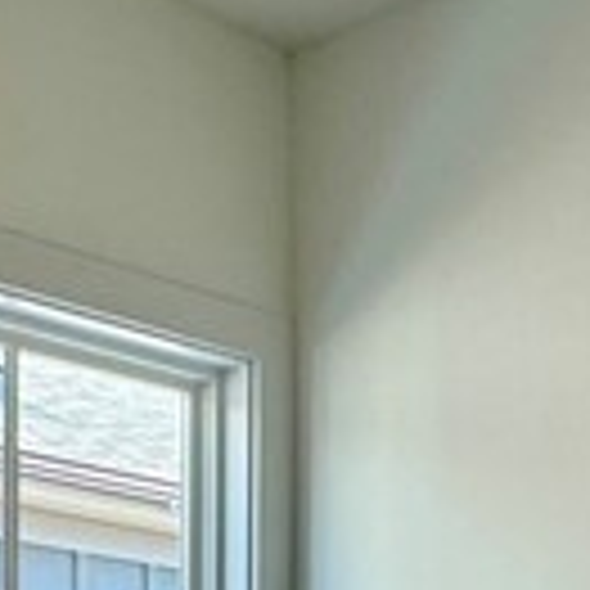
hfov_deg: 17.9
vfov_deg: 16.3
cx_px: 405
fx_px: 1870
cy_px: 887
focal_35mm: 97
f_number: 2.2
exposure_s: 1/128
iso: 40
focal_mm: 2.22
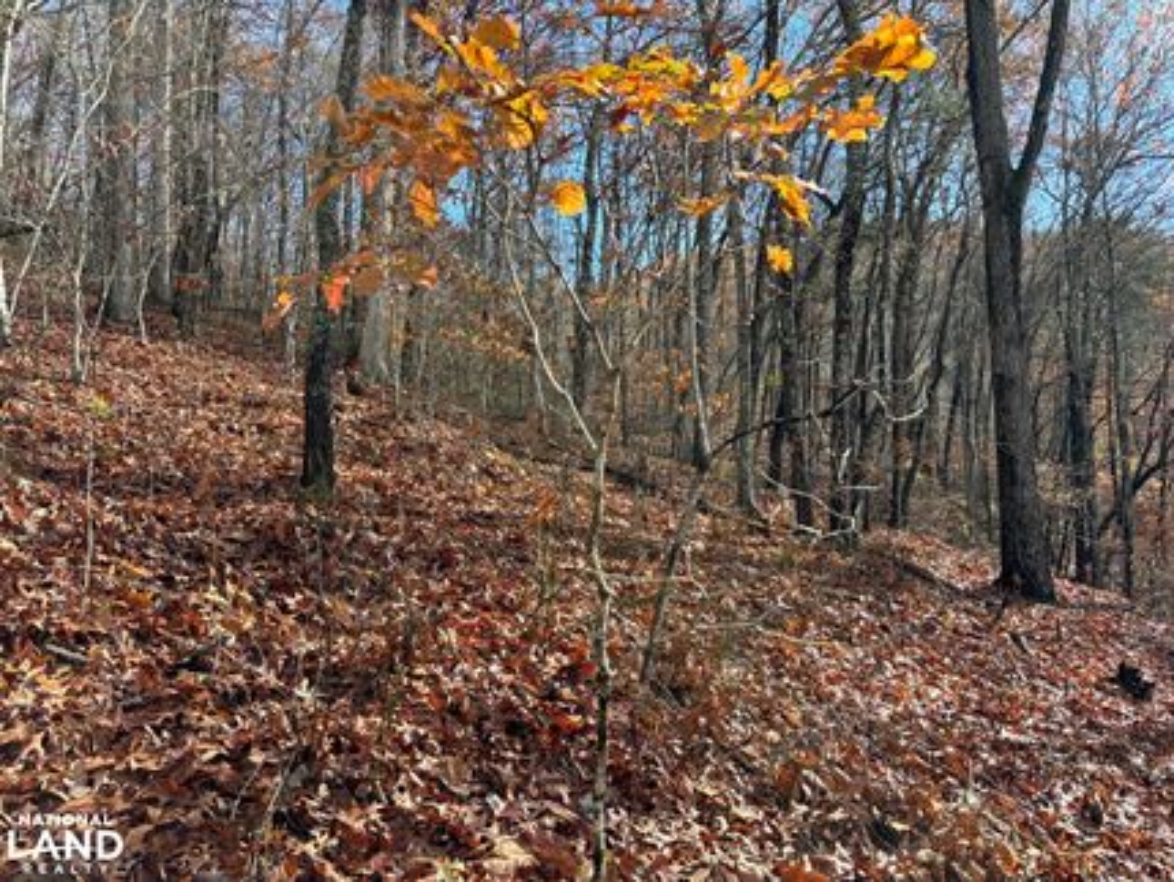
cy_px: 441
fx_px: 882
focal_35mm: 26
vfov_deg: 53.1
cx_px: 587
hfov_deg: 67.3
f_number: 1.6
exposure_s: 1/584
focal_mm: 5.96
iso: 50
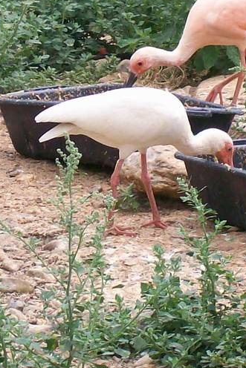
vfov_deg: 5.7
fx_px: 3708
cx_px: 113
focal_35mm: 362
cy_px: 47
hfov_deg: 3.8
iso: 80
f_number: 4.8
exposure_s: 1/152
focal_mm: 18
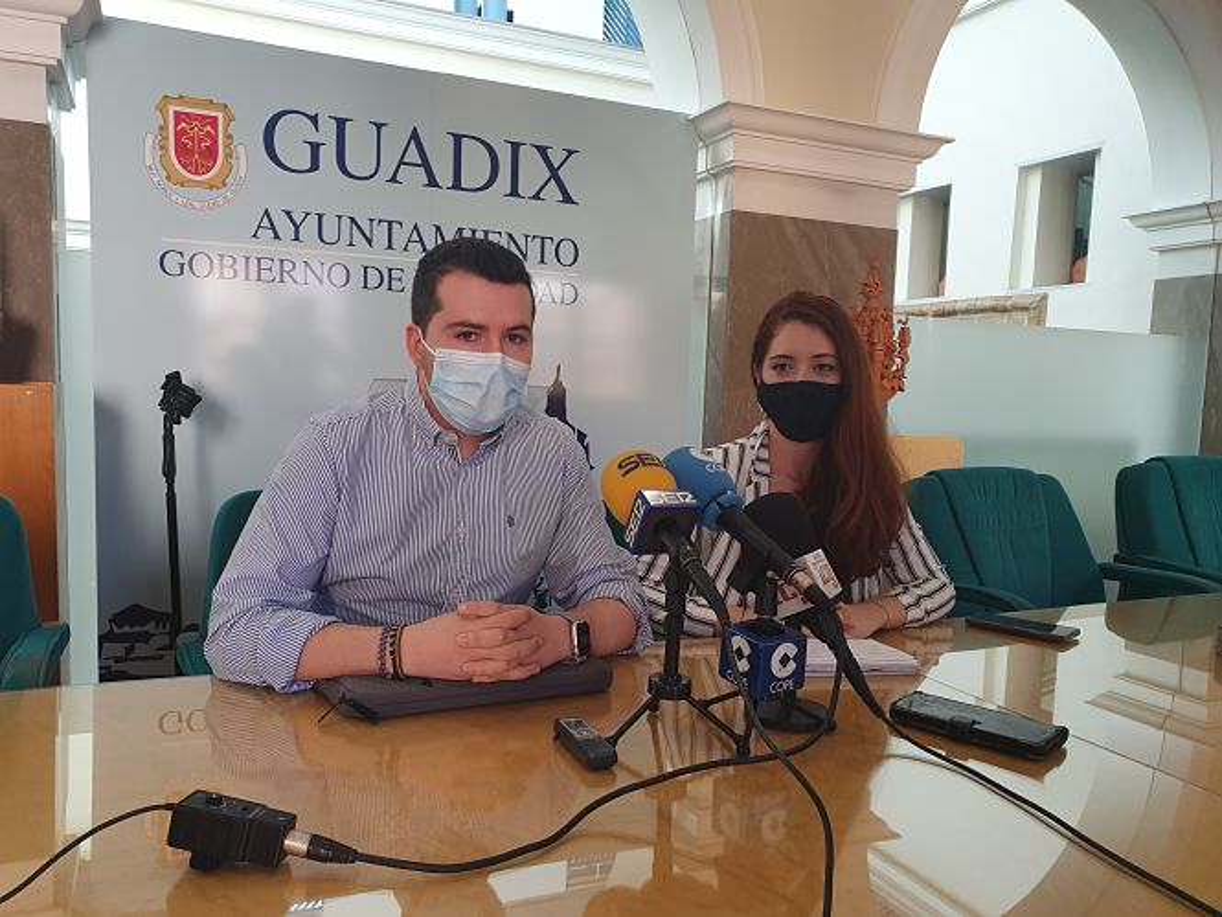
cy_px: 458
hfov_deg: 67.3
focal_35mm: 26
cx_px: 611
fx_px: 918
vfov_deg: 53.1
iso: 125
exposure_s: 1/100
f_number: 2.4
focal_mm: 4.32
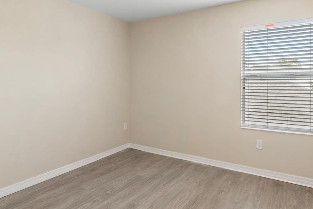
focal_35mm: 24
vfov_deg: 52.5
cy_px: 78
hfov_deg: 73.7
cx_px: 162
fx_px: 209
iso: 320
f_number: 11
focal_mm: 10
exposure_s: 1/3
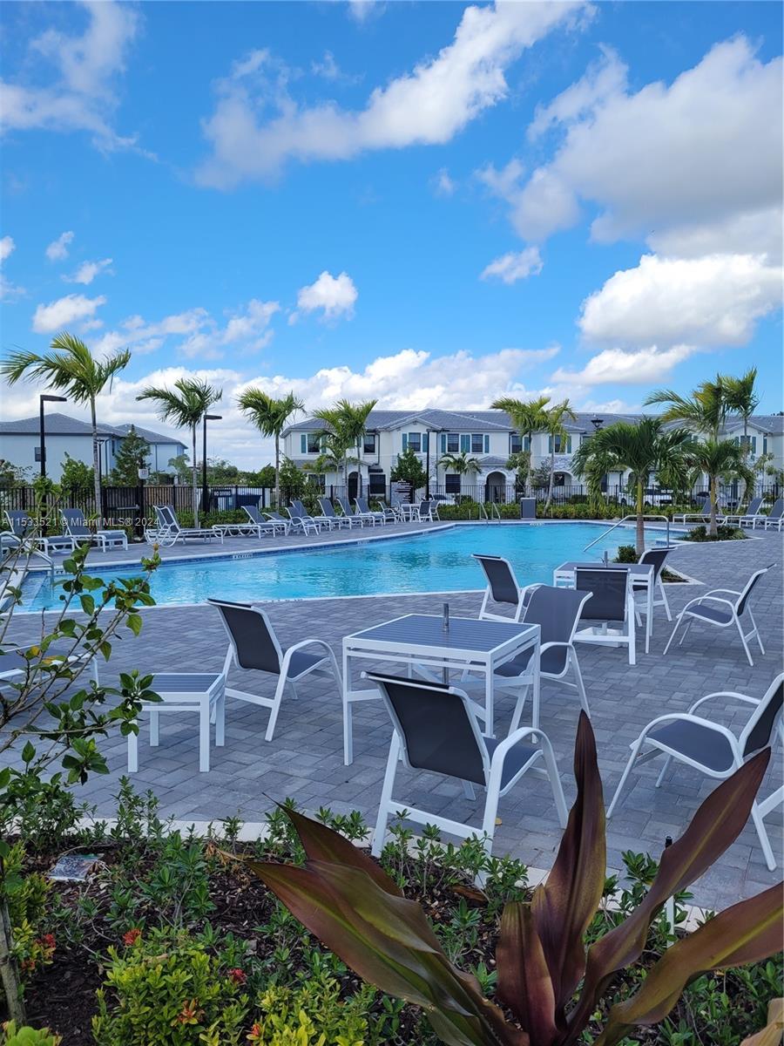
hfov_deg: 53.1
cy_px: 523
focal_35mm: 26
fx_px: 785
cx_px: 392
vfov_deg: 67.3
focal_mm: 5.4
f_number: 1.8
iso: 40
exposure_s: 1/1899
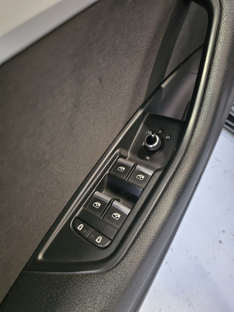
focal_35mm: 23
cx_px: 117
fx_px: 207
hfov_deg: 58.9
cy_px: 156
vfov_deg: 73.9
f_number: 1.7
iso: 1250
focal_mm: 6.3
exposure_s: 1/16.7
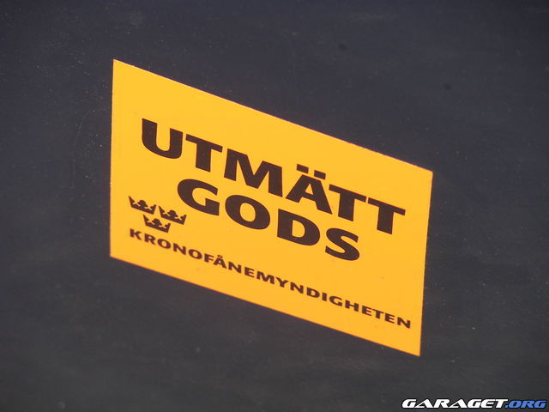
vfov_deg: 4.6
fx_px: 5107
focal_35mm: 322
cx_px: 274
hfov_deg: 6.2
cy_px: 206
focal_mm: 53.5
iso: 64
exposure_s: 1/125
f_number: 3.6
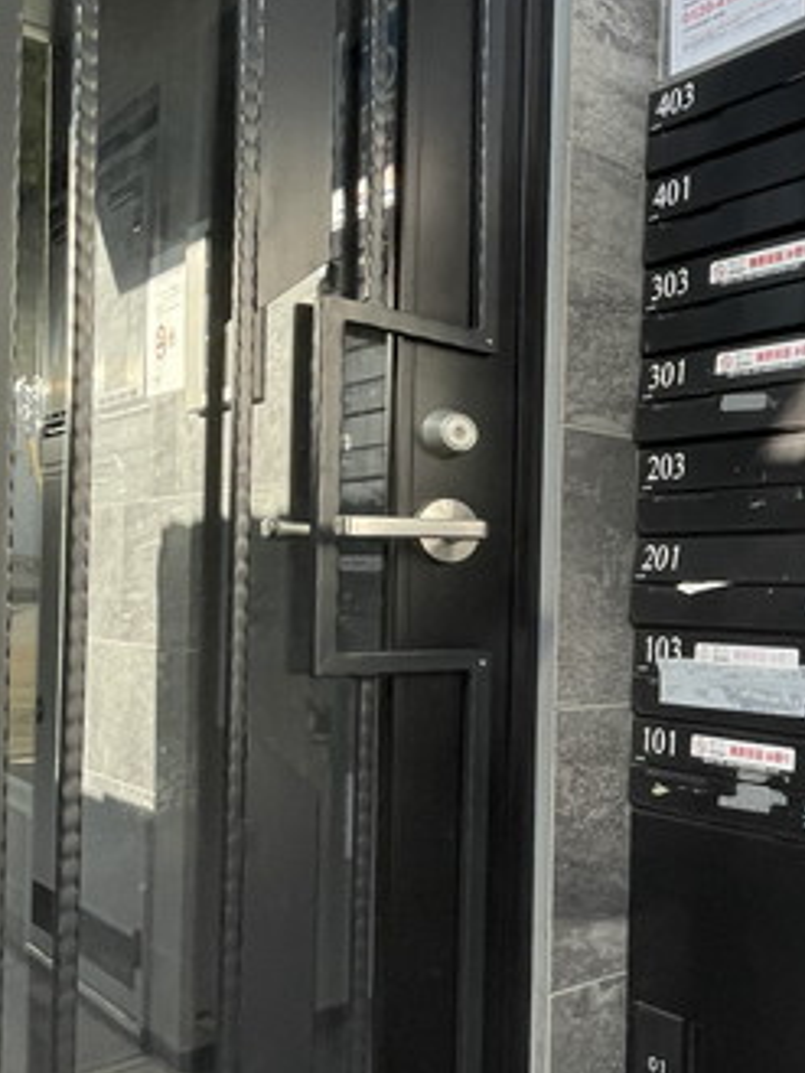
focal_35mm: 34
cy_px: 607
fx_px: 1054
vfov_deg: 53.8
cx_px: 922
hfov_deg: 34.8
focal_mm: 1.55
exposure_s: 1/99
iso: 100
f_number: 2.4
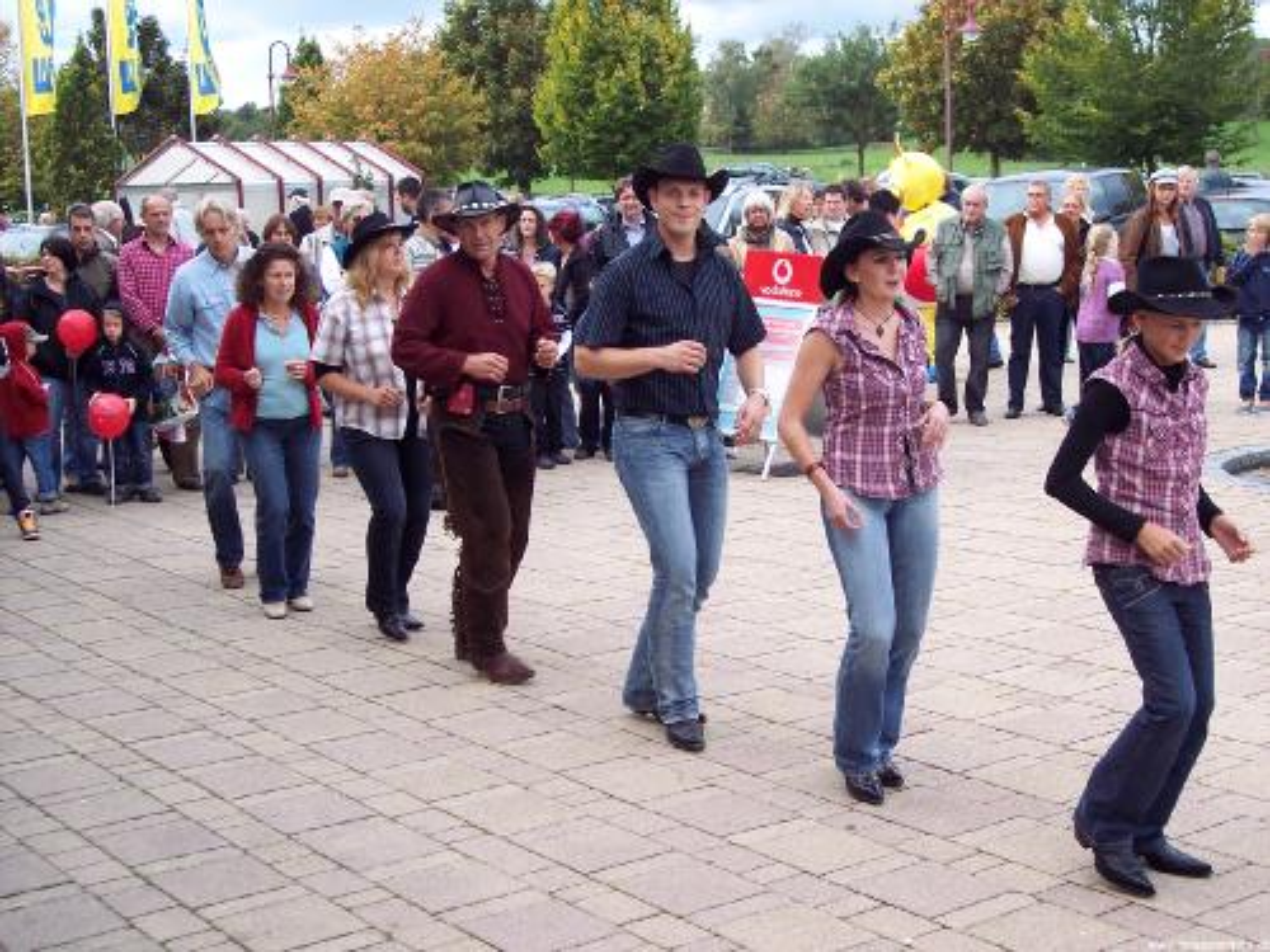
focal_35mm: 52
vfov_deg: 28.0
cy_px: 476
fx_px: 1908
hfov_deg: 36.8
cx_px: 635
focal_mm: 10.7
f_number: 4
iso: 100
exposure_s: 1/180
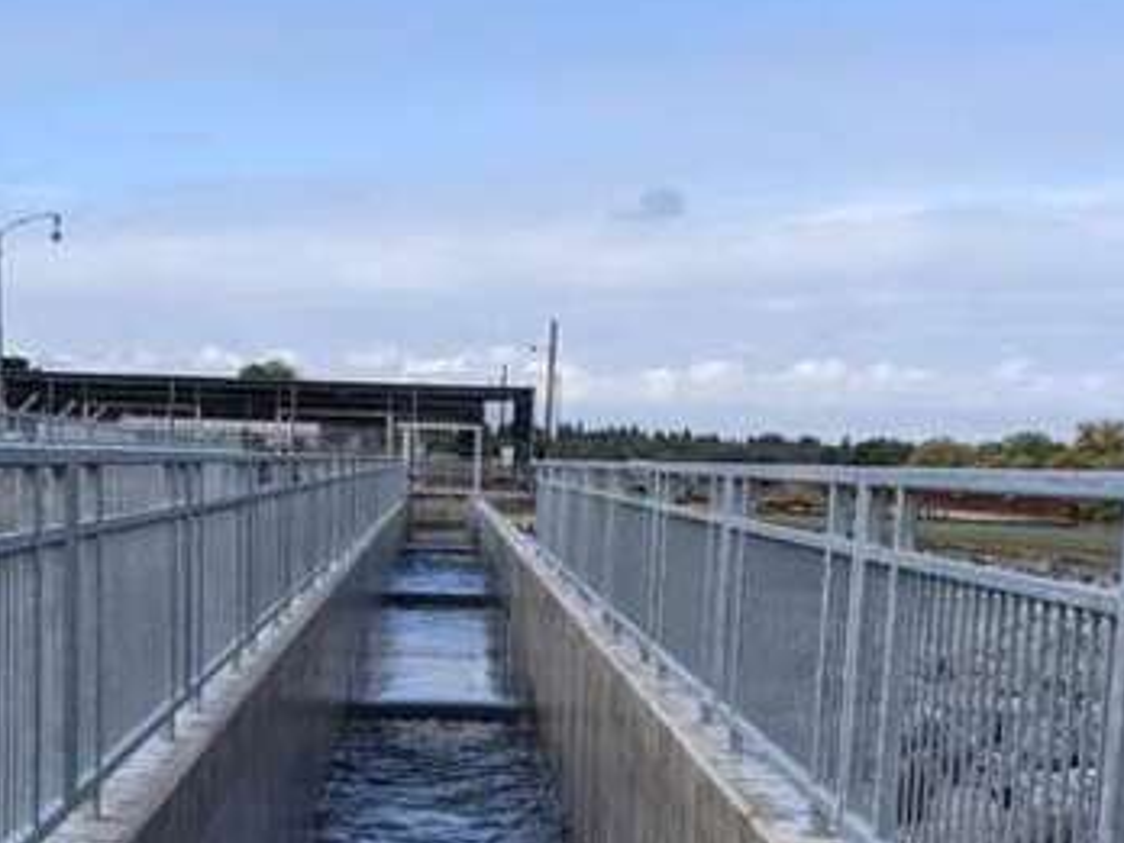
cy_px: 688
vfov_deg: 23.3
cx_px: 433
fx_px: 2013
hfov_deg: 31.1
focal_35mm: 62
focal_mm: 4.44
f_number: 1.8
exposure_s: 1/1805
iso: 56
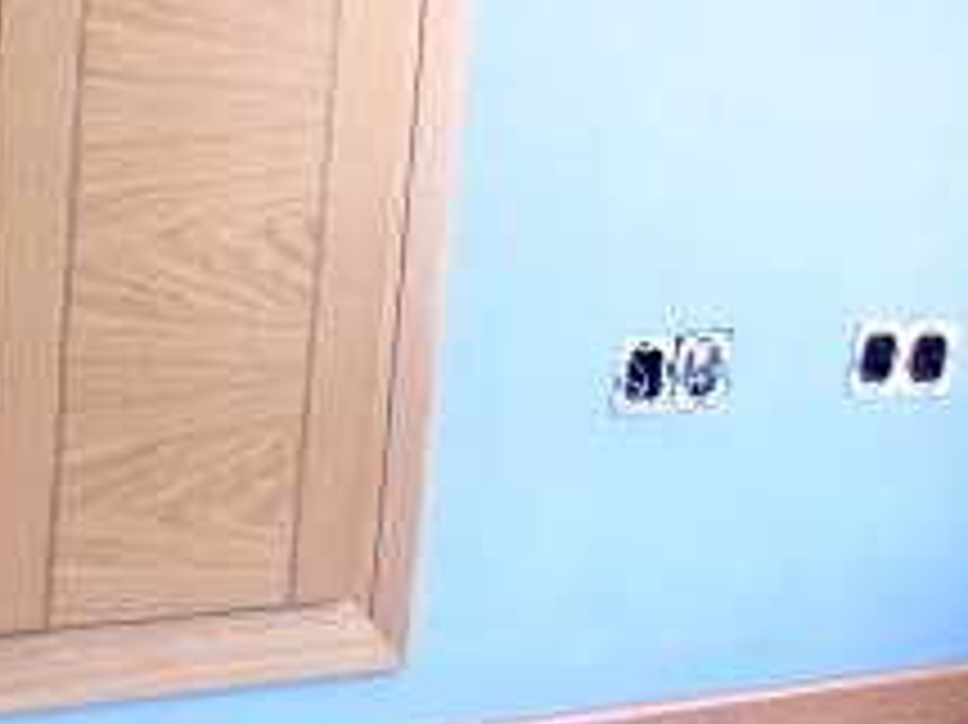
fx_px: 3158
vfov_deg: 12.8
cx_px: -419
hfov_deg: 16.2
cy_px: 845
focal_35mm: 113
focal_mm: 6.2
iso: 200
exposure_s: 1/100
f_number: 2.8
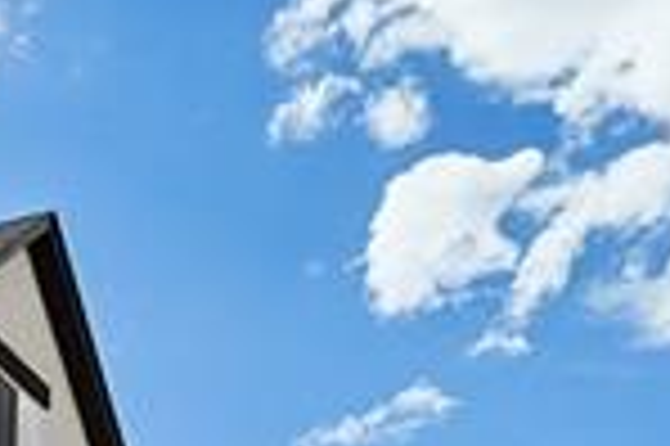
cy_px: 1133
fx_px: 1785
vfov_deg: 11.3
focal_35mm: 96
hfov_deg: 16.0
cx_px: -713
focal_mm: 14
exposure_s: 1/3200
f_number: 5.6
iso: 320
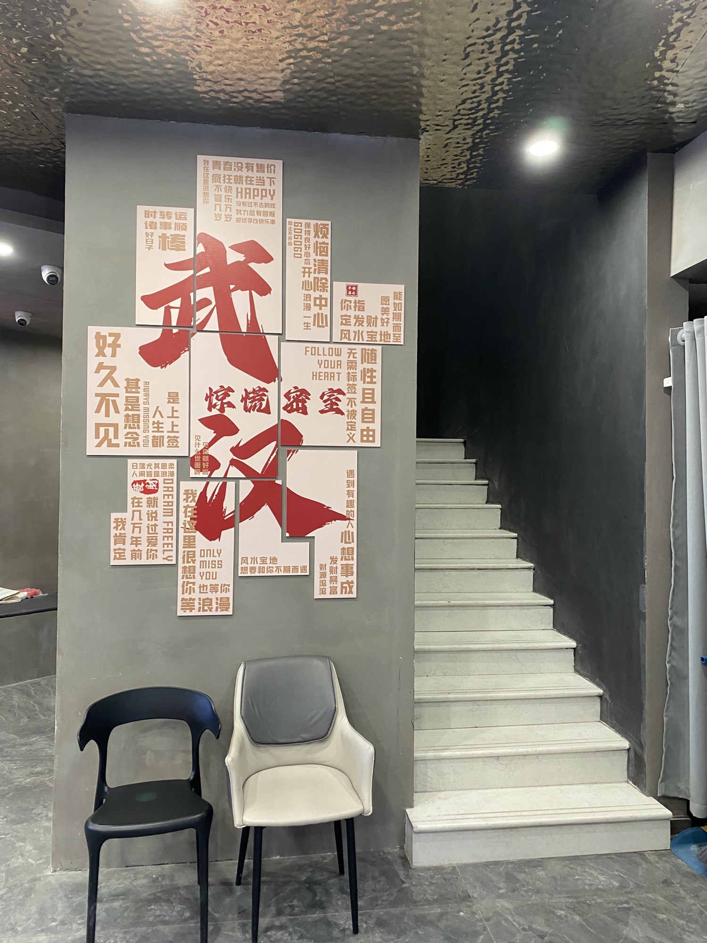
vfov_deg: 67.3
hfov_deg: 53.1
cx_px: 354
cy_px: 472
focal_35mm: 26
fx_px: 708
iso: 200
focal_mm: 4.25
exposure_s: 1/50
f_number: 1.8
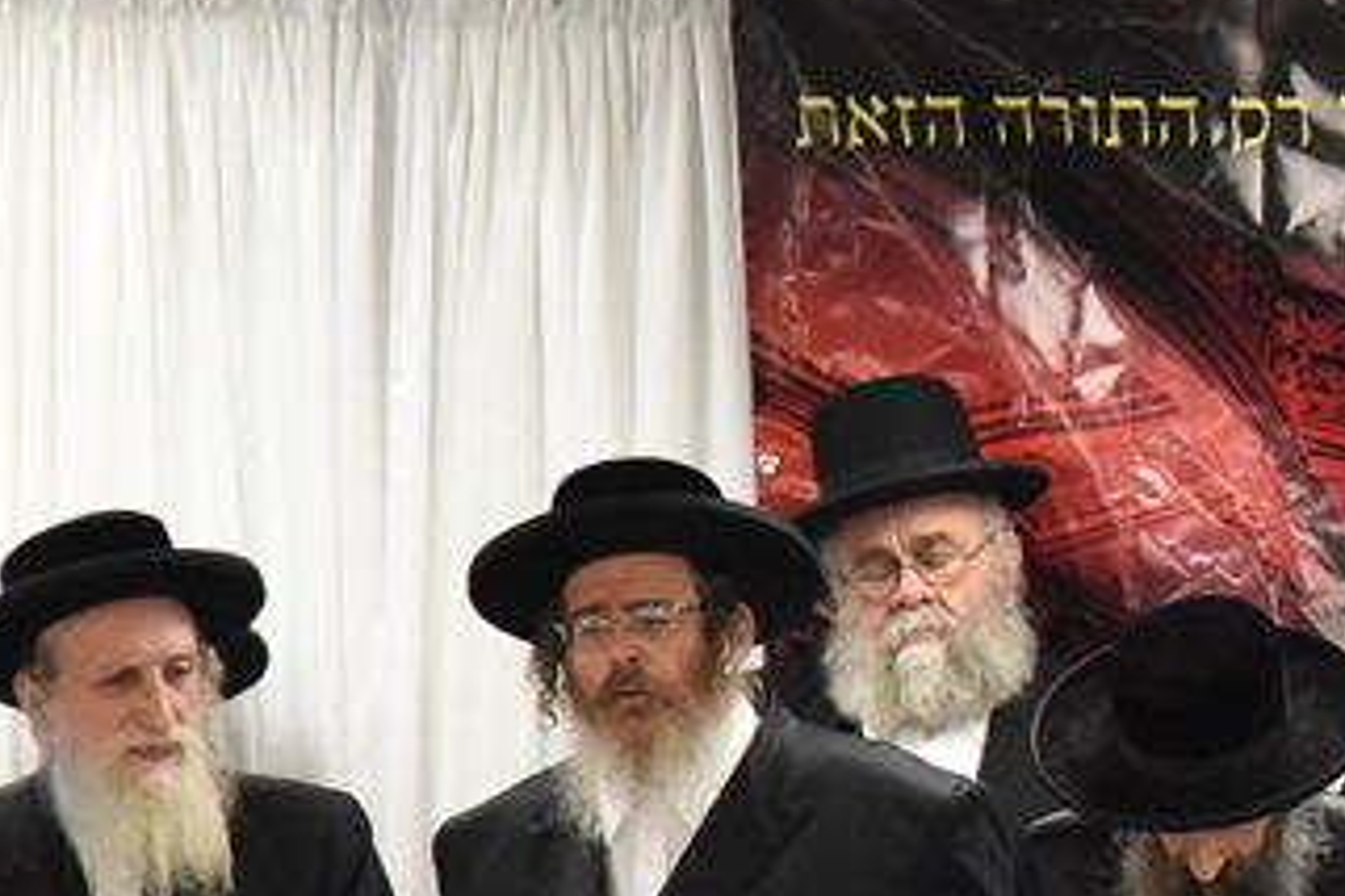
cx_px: 1990
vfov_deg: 3.6
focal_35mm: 383
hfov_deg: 5.3
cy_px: 894
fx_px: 14308
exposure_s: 1/250
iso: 7200
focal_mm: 120
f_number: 5.6
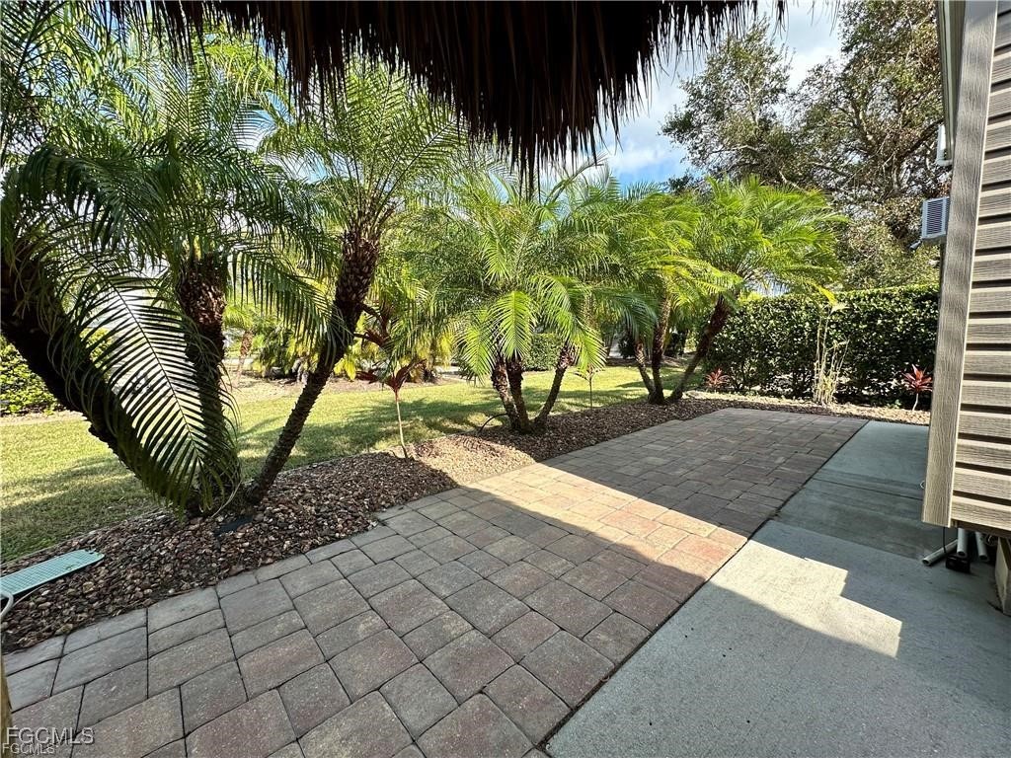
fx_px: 409
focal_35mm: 14
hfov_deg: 102.1
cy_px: 379
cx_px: 506
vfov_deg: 85.7
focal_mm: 2.22
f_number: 2.2
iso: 40
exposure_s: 1/569
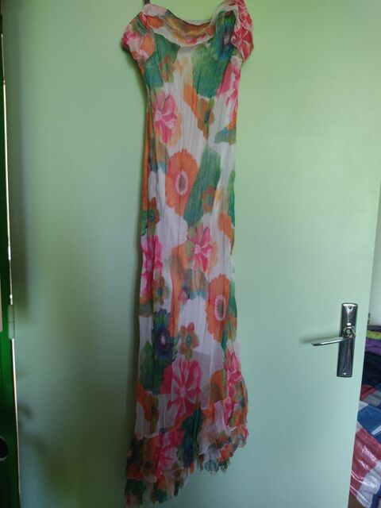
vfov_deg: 67.3
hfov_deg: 53.1
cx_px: 190
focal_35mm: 26
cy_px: 254
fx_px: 382
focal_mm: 4.74
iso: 622
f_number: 1.79
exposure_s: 1/33
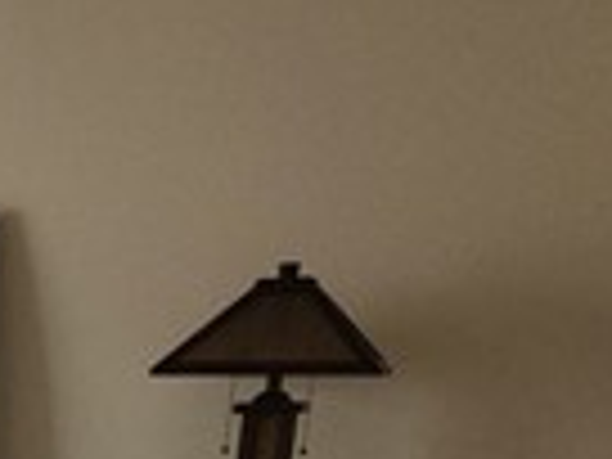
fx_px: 1909
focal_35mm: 108
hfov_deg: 14.3
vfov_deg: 12.1
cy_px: 922
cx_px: -706
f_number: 1.8
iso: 100
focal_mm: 6.4
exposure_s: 1/30
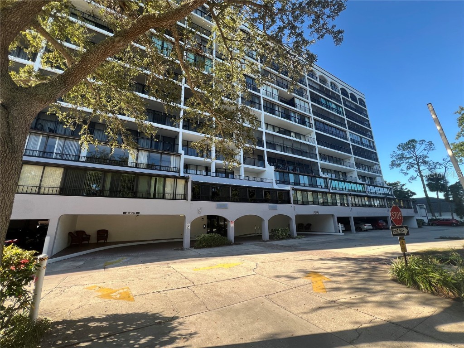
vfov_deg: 89.9
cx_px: 232
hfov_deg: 106.2
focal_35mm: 13
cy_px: 174
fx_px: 174
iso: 32
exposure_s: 1/203
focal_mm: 1.57
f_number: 1.8
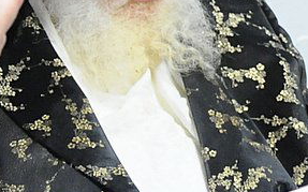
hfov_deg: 9.3
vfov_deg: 6.0
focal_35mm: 217
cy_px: -23
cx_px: 520
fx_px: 1820
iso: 1600
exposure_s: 1/50
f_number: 4.2
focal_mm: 34
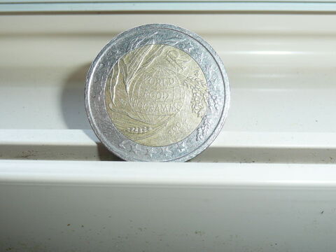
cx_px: 168
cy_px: 126
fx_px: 563
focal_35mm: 58
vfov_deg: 25.2
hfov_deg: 33.2
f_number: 4.2
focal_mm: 7.8
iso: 100
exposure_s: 1/30
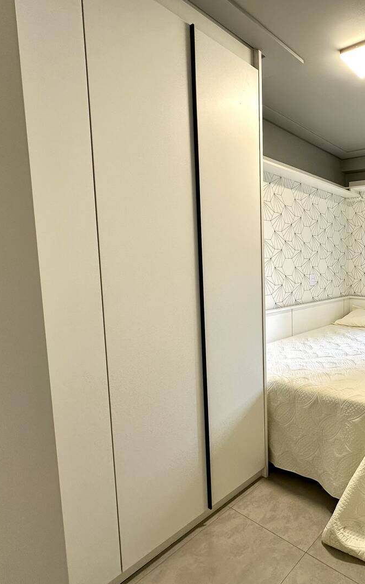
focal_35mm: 20
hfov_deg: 49.4
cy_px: 291
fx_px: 318
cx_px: 361
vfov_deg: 85.0
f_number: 2.2
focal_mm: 2.22
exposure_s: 1/120
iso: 80
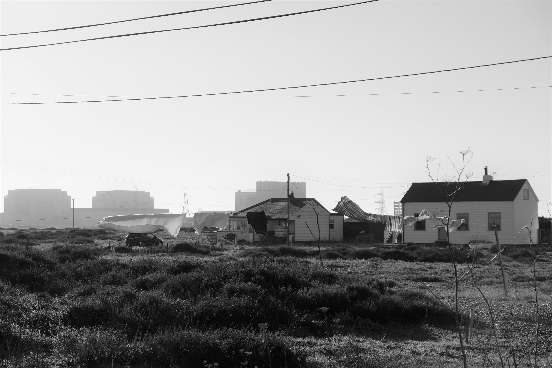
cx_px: 276
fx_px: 1135
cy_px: 184
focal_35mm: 74
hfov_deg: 27.3
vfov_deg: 18.4
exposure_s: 1/1400
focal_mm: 49.4
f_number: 6.4
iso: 320
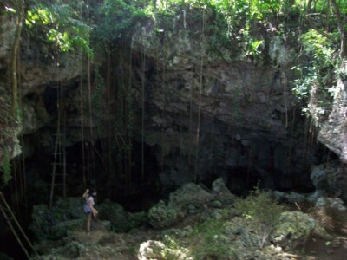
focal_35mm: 36
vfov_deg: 39.7
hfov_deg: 51.4
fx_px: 361
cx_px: 174
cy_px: 130
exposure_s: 1/60
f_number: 2.7
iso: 160
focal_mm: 6
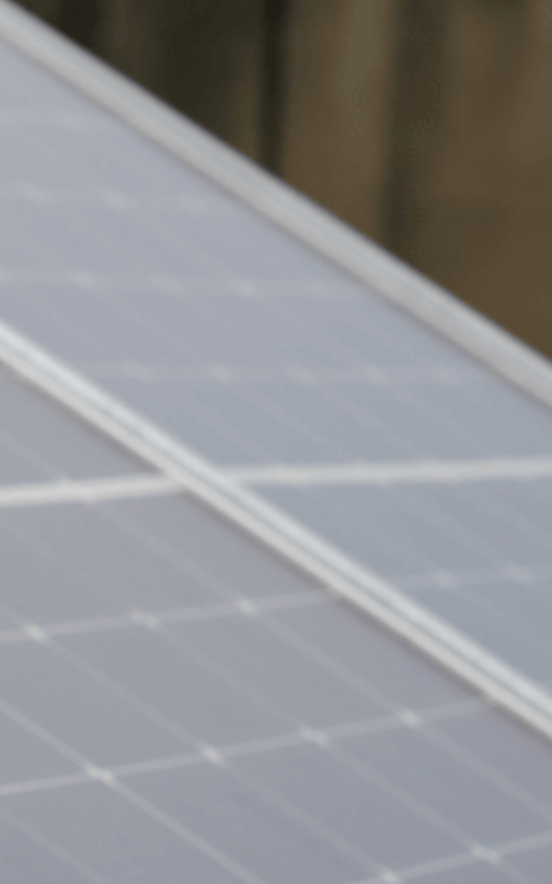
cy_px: 822
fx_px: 8622
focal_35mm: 358
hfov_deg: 3.6
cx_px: -808
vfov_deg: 5.9
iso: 200
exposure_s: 1/400
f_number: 9
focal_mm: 105
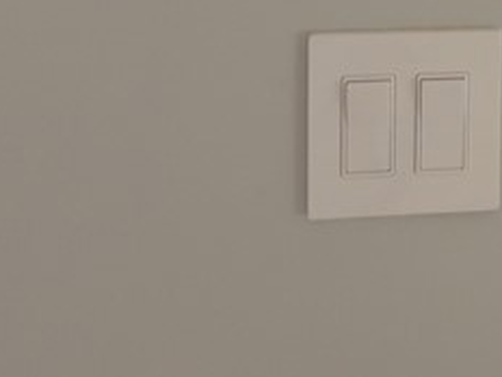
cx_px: 751
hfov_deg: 16.8
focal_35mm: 106
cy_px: -301
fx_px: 1537
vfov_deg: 12.7
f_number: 3
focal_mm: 4.3
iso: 100
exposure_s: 1/30
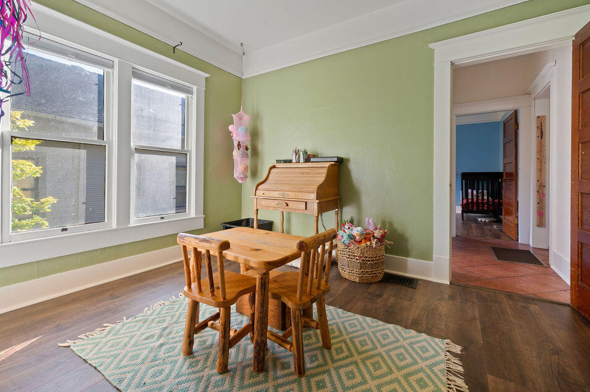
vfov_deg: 77.2
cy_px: 185
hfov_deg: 100.4
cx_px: 287
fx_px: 246
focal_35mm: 15
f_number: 9
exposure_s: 1/25
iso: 320
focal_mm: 14
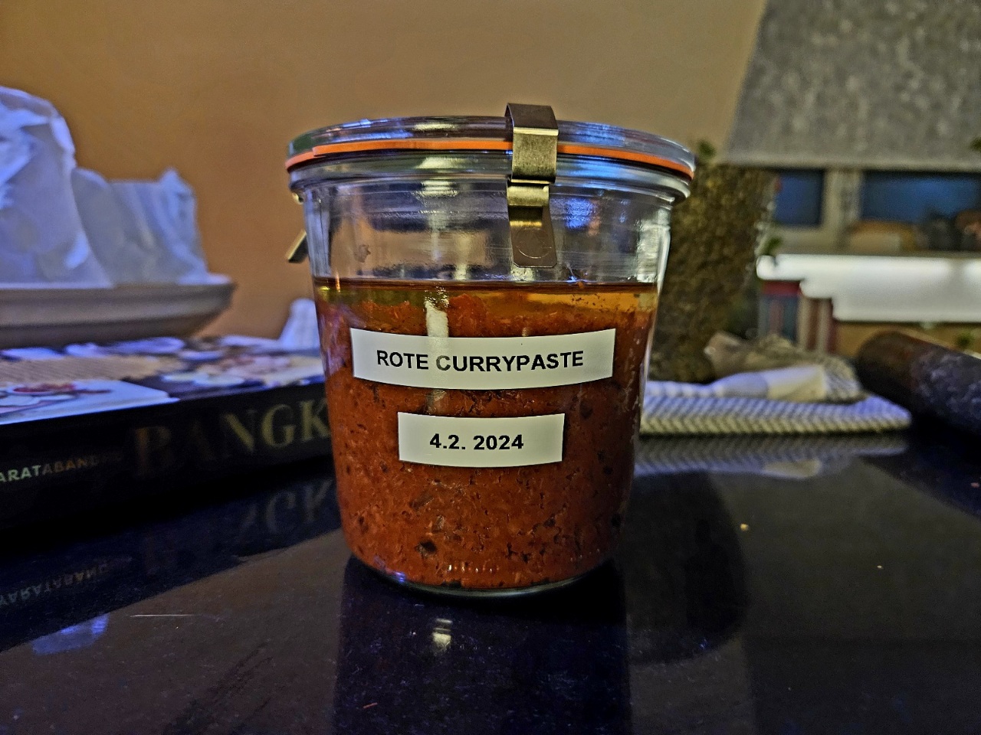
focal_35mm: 23
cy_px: 368
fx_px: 652
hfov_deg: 73.9
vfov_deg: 58.9
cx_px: 490
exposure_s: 1/25
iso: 800
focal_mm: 5.4
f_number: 1.8
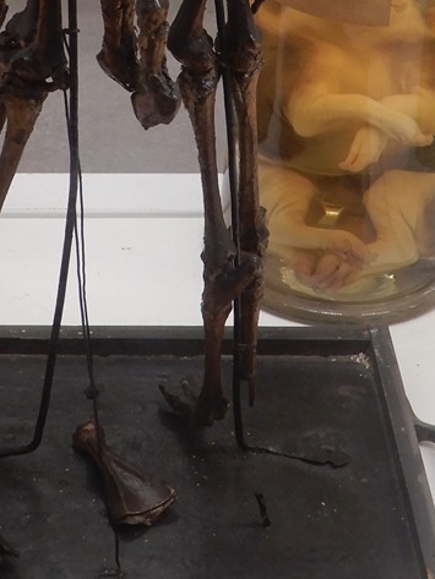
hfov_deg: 12.9
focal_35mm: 115
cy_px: -111
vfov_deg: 16.4
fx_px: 1926
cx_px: 185
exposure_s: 1/30
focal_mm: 7.5
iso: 160
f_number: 4
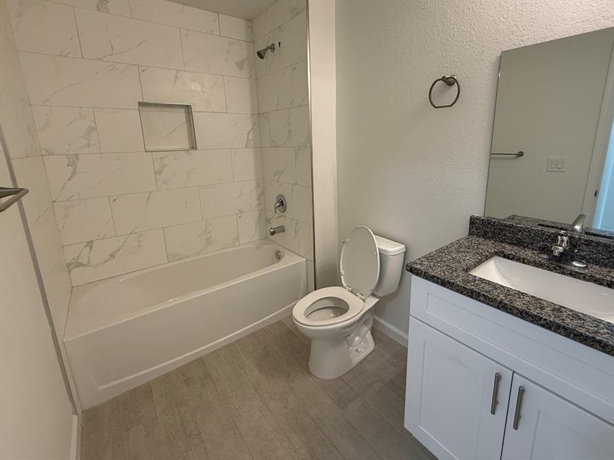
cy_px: 198
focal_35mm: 16
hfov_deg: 94.3
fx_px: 284
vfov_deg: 77.7
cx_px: 330
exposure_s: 1/120
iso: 200
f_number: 2.2
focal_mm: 2.22
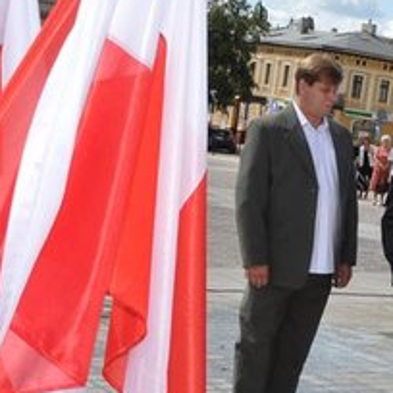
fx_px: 1143
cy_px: 267
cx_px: 483
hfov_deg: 18.4
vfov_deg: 19.4
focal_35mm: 89
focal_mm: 22
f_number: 14
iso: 200
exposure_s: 1/200
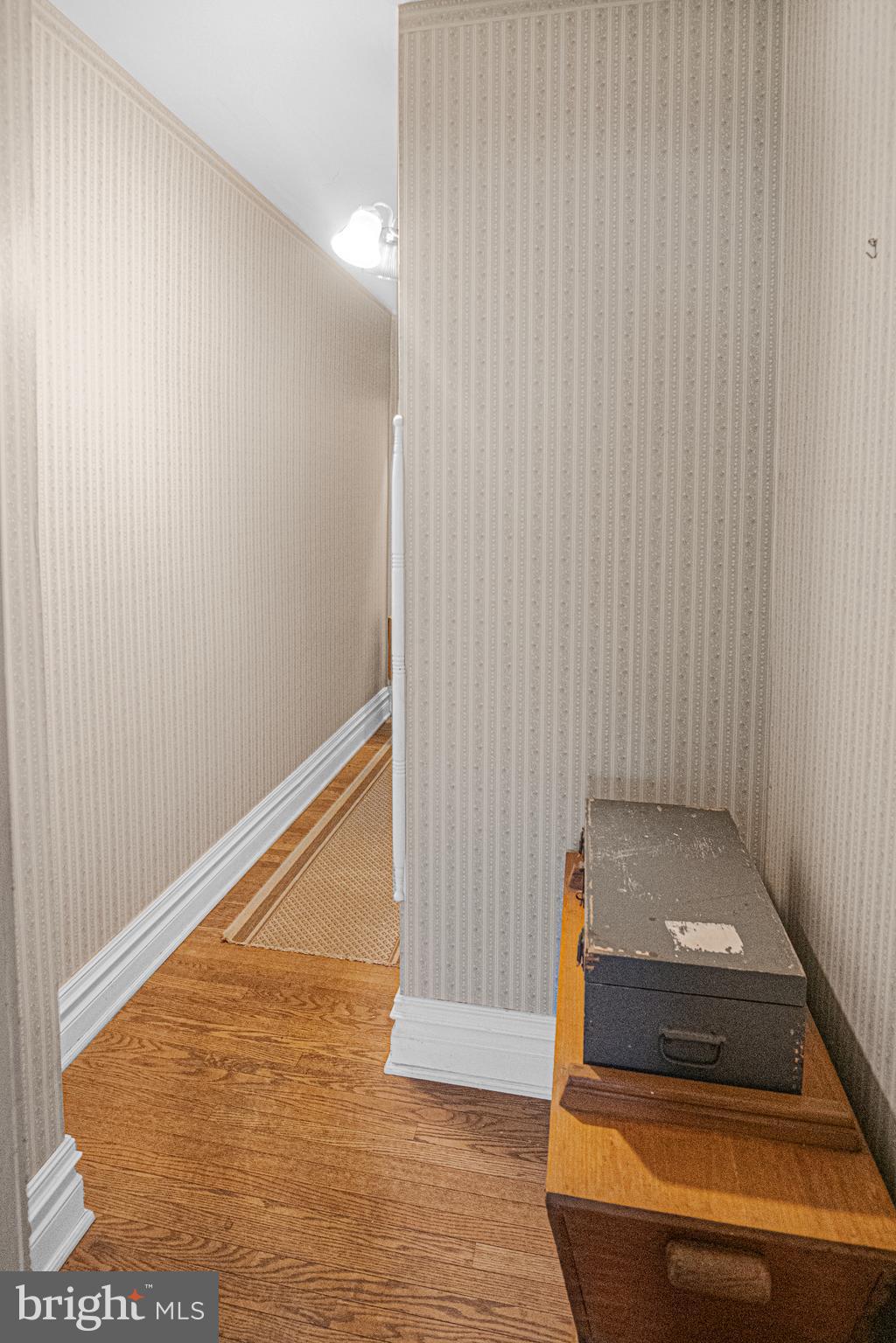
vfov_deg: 90.0
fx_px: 672
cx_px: 448
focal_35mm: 18
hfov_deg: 67.4
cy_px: 672
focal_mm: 12
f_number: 3.2
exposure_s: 1/60
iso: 8000
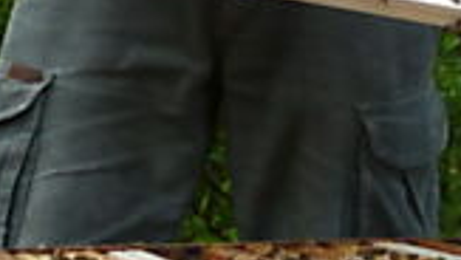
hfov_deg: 11.9
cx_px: 735
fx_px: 2092
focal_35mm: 171
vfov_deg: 7.1
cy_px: 0
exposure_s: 1/125
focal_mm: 5.3
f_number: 4
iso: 80
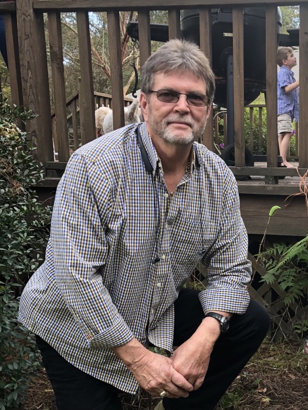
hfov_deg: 49.7
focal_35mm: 28
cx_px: 154
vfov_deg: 63.4
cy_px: 205
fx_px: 332
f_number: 1.8
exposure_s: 1/120
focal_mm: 3.99
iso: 40
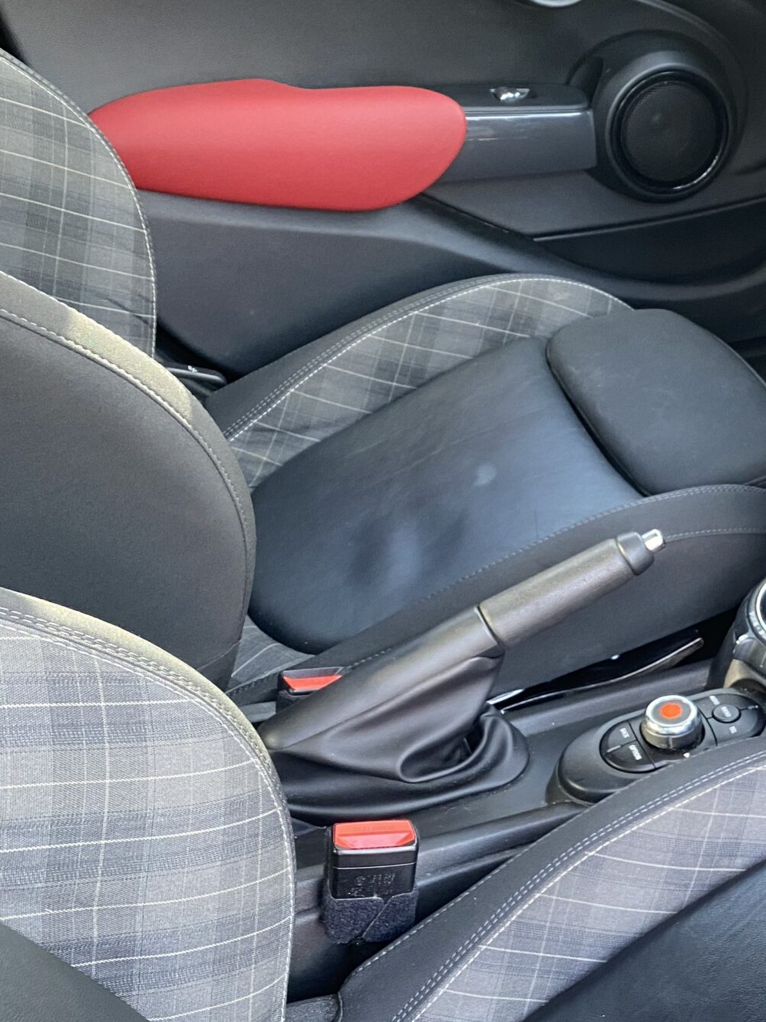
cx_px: 956
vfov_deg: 37.8
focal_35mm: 50
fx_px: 1475
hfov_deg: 25.6
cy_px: 680
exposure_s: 1/60
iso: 160
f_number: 1.8
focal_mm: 4.25
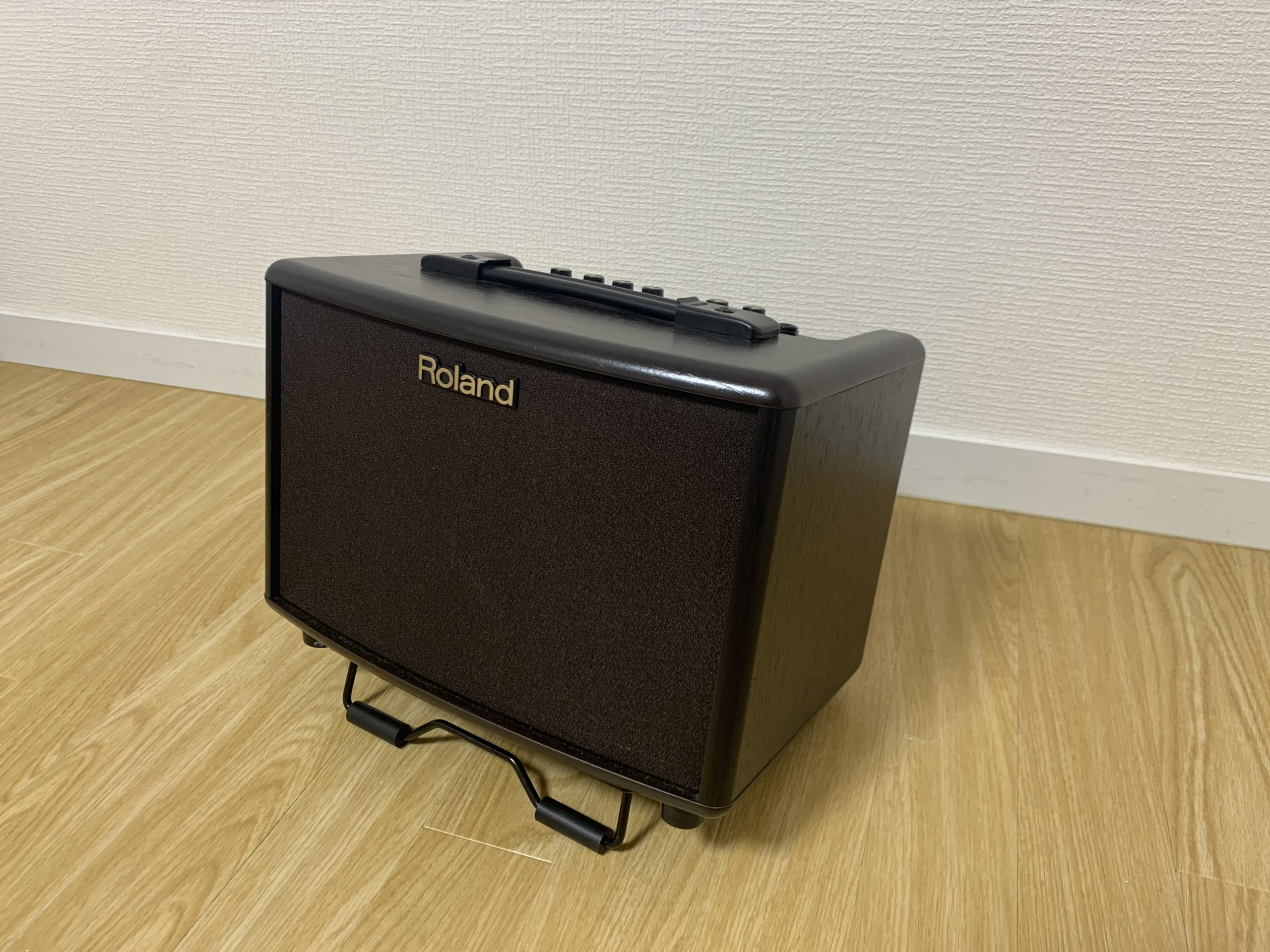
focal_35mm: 26
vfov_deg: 53.1
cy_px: 476
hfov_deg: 67.3
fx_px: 954
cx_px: 635
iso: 160
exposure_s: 1/60
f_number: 1.8
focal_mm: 4.25
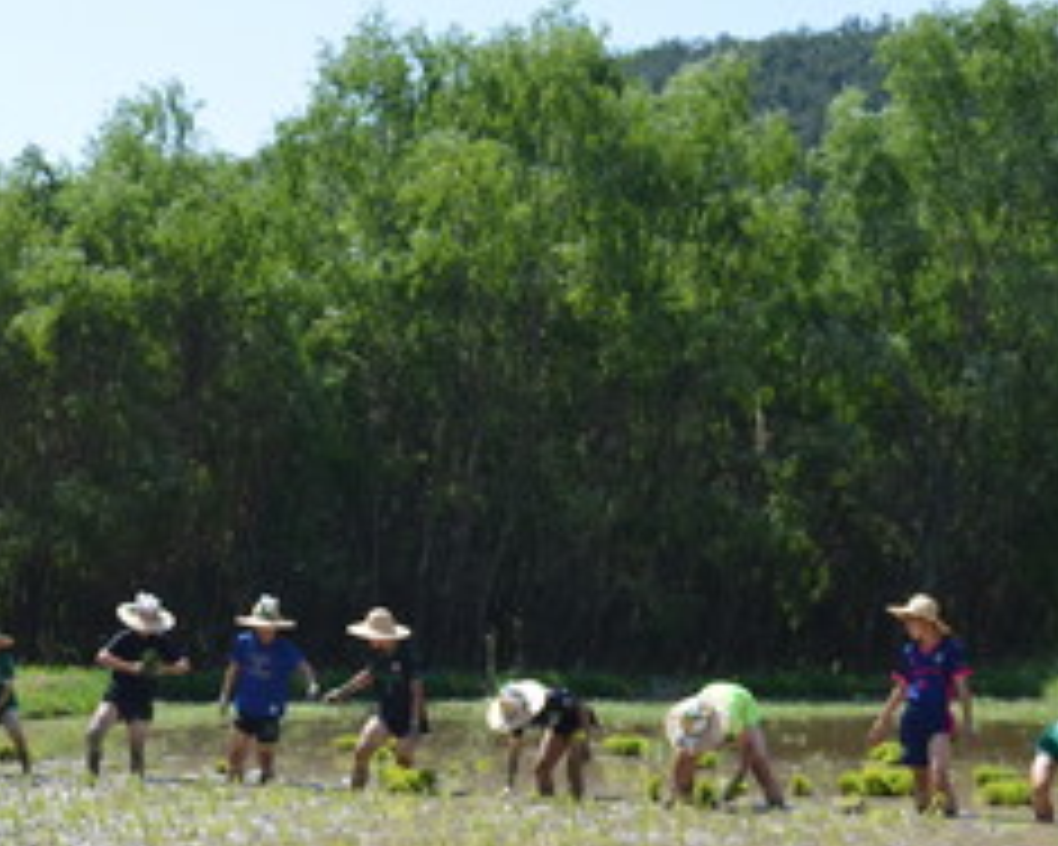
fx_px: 2693
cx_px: 252
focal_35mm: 86
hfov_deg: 22.0
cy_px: 812
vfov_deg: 17.5
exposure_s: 1/2000
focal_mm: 24
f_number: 5
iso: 640
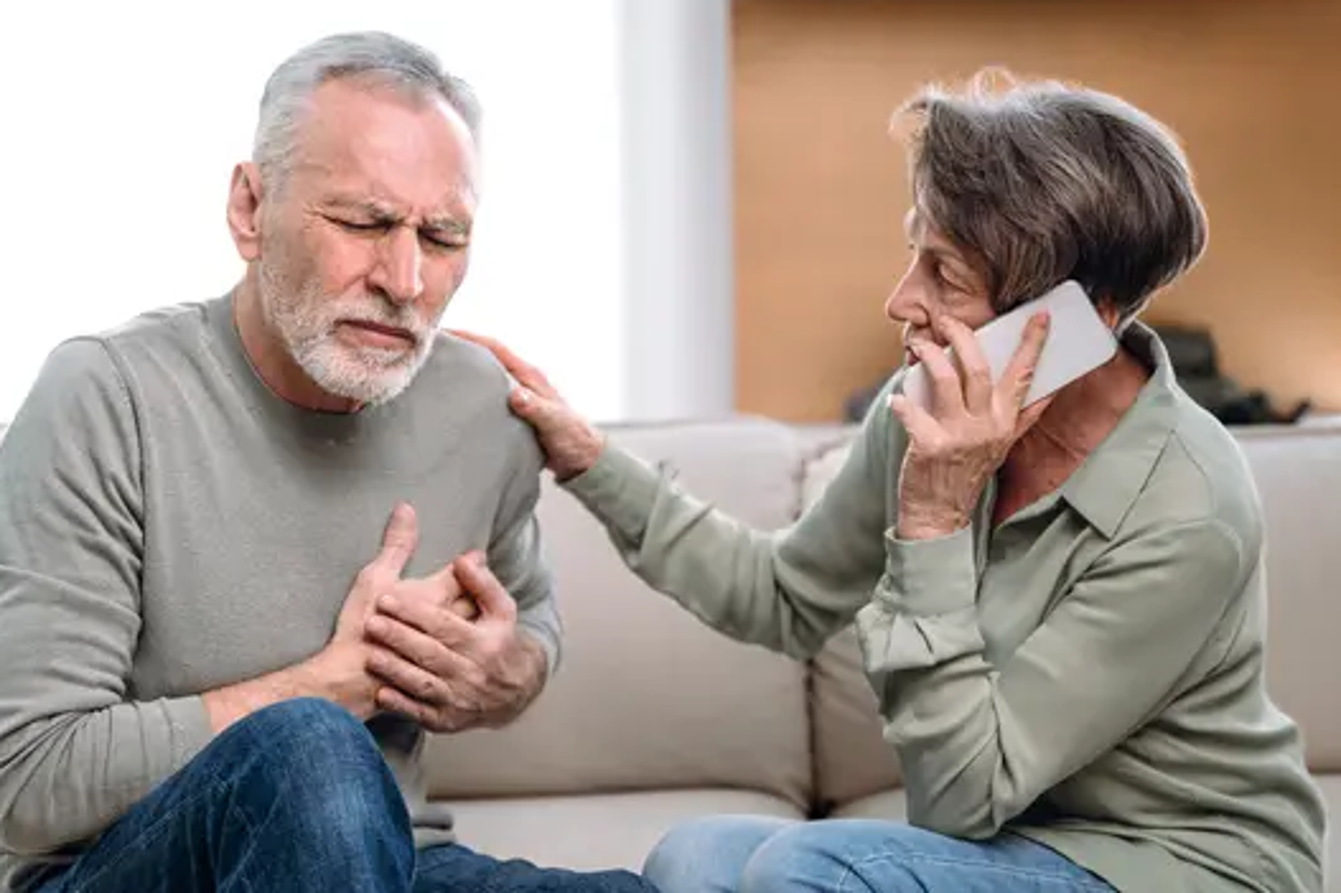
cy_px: 440
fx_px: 3165
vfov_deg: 16.1
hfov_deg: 23.9
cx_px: 690
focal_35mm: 85
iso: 720
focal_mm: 70
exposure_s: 1/200
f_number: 2.8
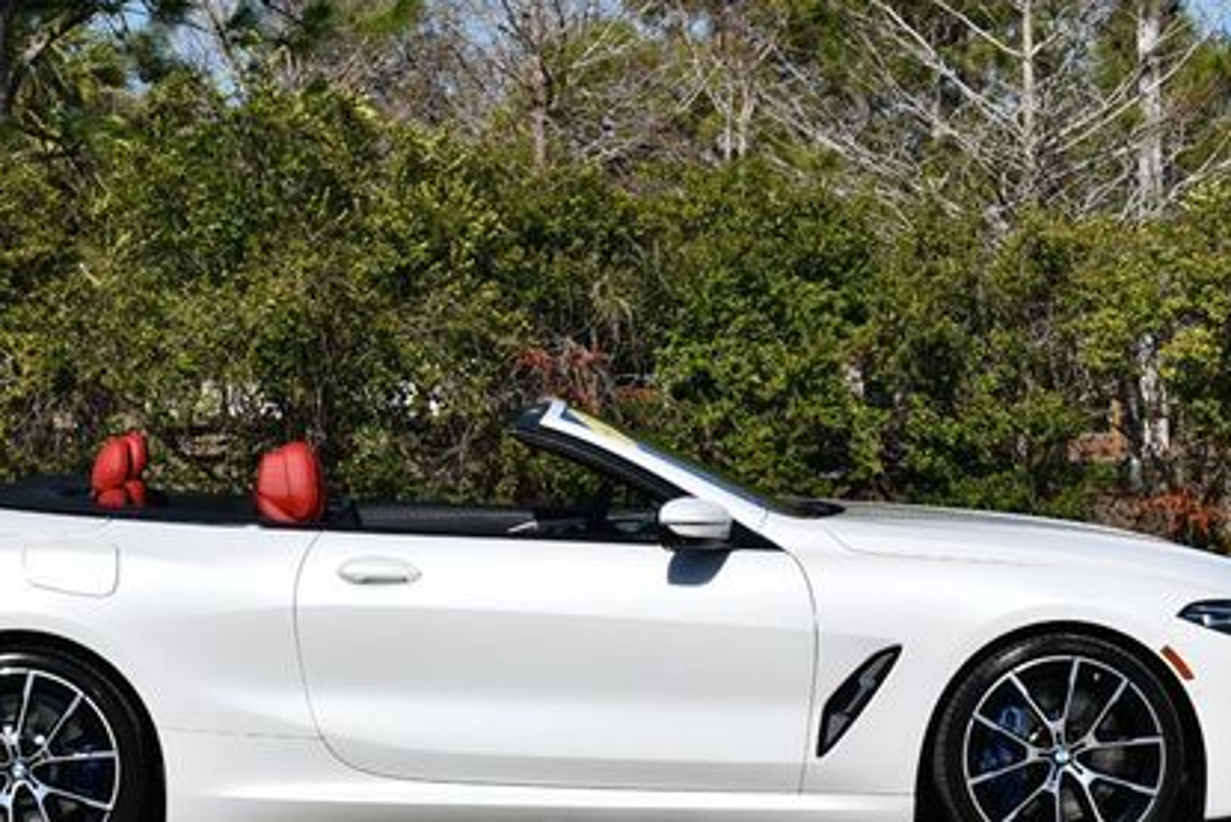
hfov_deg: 18.9
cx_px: 495
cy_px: 395
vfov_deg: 12.7
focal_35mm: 108
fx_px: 3694
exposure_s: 1/320
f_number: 9
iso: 100
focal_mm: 35
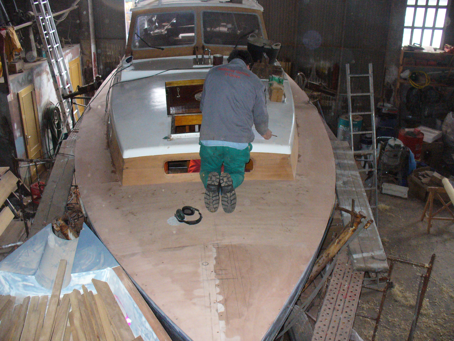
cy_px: 170
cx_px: 227
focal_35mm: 37
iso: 400
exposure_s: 1/60
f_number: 2.8
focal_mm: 6.1
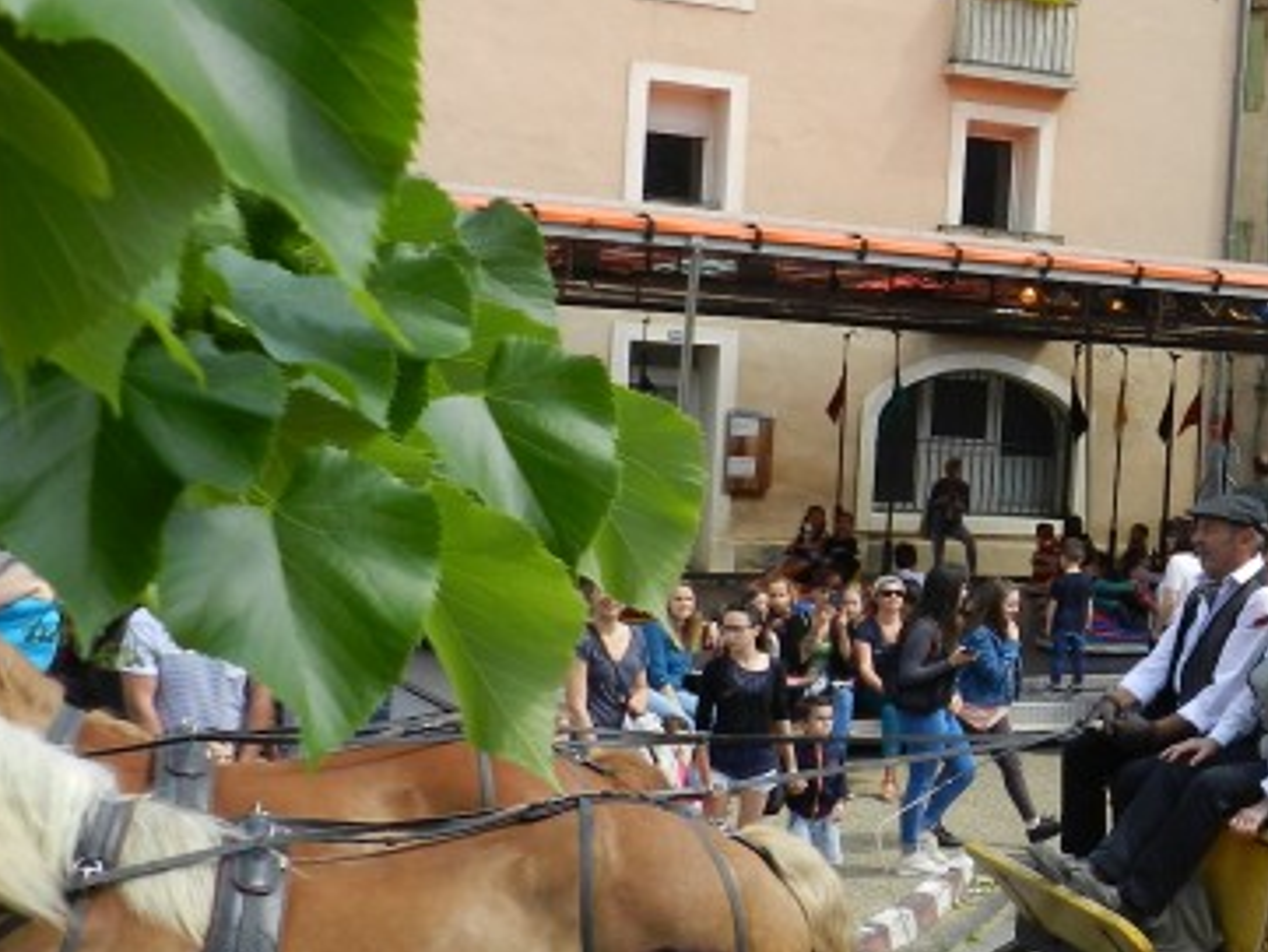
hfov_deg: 28.8
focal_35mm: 62
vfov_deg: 23.7
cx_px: 1331
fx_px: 2272
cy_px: 502
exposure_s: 1/800
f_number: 3.6
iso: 160
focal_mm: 5
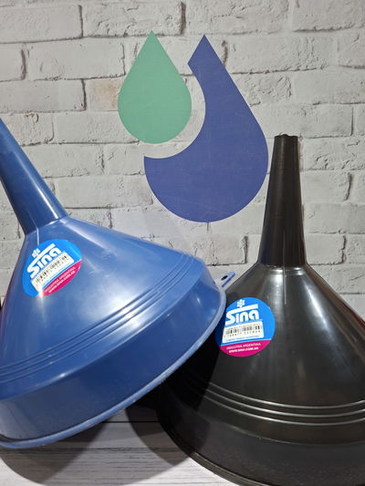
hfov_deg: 58.9
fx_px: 323
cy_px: 243
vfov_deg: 73.9
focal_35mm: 23
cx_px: 182
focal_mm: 5.54
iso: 400
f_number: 1.8
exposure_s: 1/30
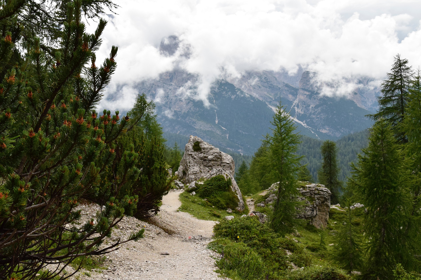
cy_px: 140
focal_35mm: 52
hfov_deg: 37.9
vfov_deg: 25.8
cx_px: 210
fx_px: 614
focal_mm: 35
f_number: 11
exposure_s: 1/1000
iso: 800
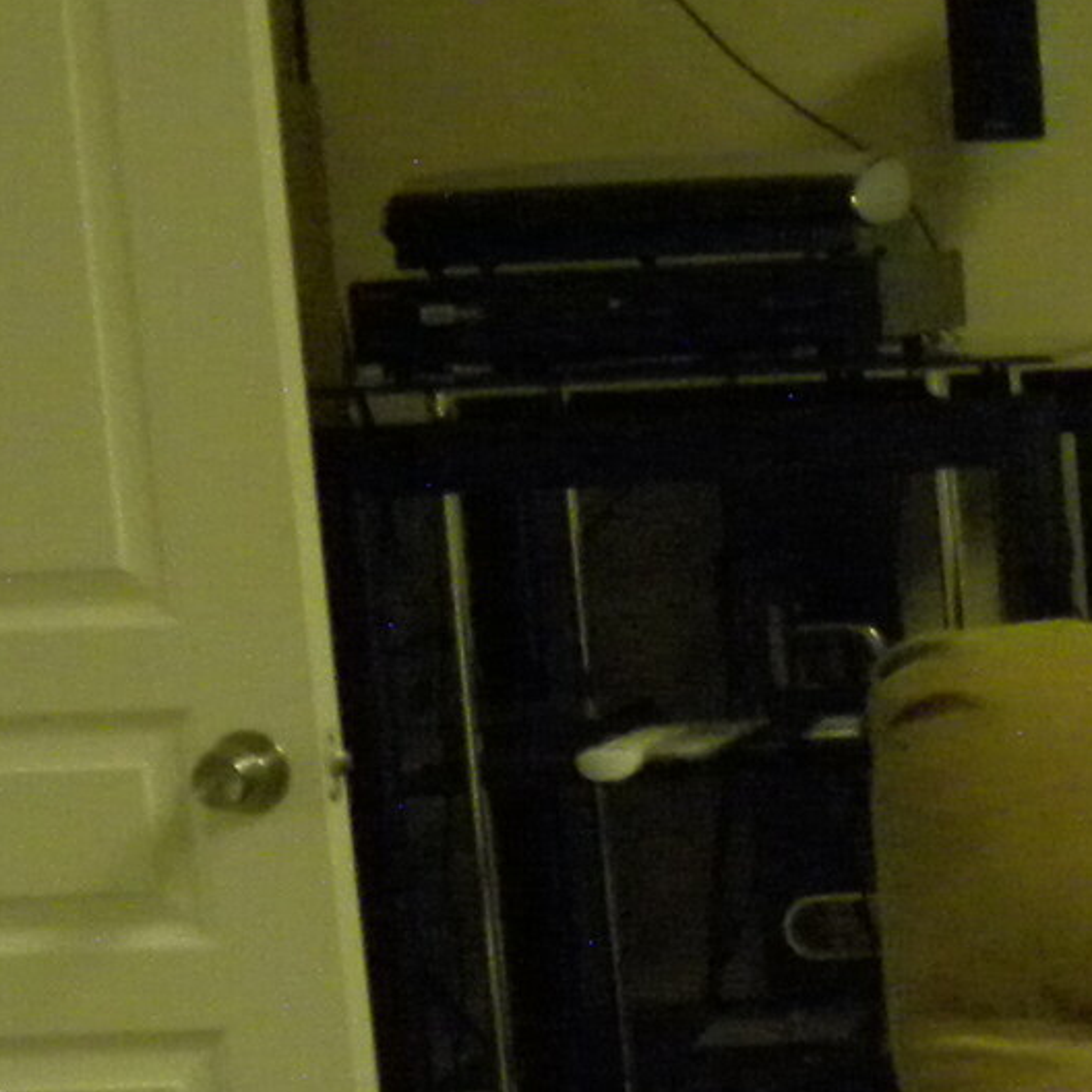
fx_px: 5318
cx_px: 2807
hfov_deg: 10.0
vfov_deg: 11.7
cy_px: 947
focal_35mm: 149
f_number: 2.8
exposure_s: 1/45.6
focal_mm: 5.2
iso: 400
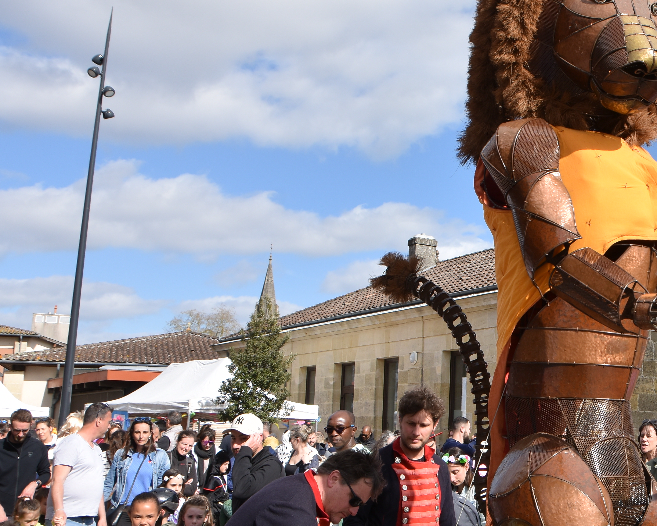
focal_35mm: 49
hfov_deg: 35.1
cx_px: 629
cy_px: 174
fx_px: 953
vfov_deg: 30.6
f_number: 9
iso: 125
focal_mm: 18
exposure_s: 1/320
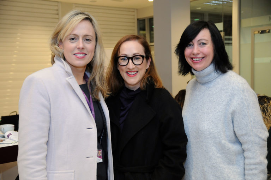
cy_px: 90
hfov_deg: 38.9
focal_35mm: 51
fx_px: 383
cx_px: 136
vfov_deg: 26.4
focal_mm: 34
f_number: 3.3
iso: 1000
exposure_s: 1/160
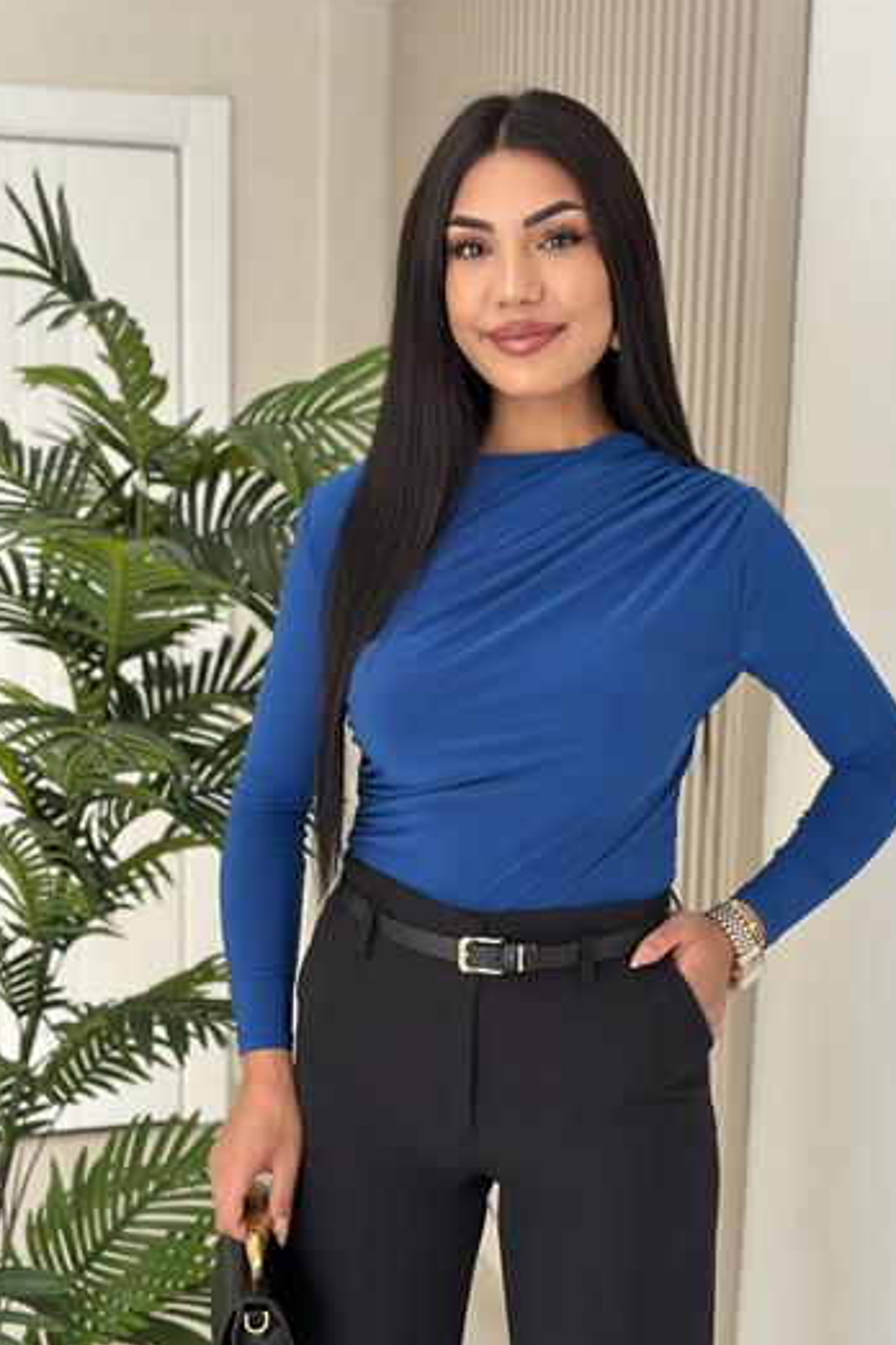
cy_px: 679
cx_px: 499
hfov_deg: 26.5
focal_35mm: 51
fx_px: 1904
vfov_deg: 38.9
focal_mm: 6.86
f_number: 1.78
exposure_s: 1/232
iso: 80
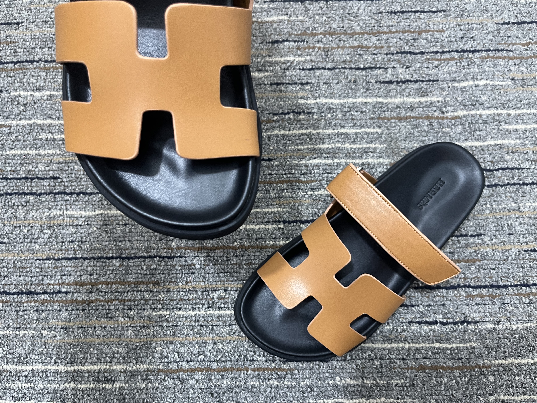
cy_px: 202
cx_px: 268
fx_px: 403
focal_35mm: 26
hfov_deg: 67.3
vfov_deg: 53.1
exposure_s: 1/50
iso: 320
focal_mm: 5.1
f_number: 1.6
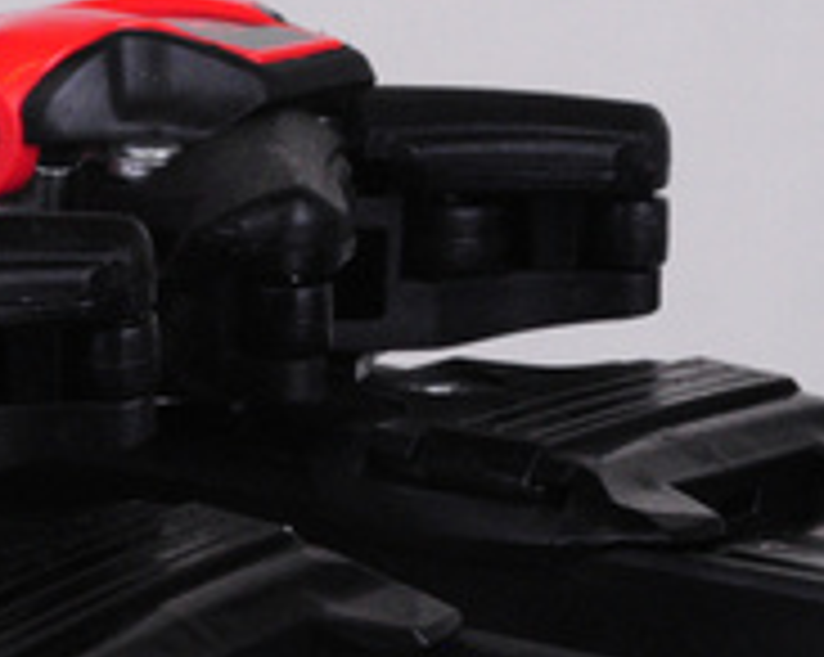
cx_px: -59
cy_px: 430
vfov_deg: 4.3
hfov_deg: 5.3
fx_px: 8847
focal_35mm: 363
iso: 3200
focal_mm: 105
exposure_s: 1/180
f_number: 16
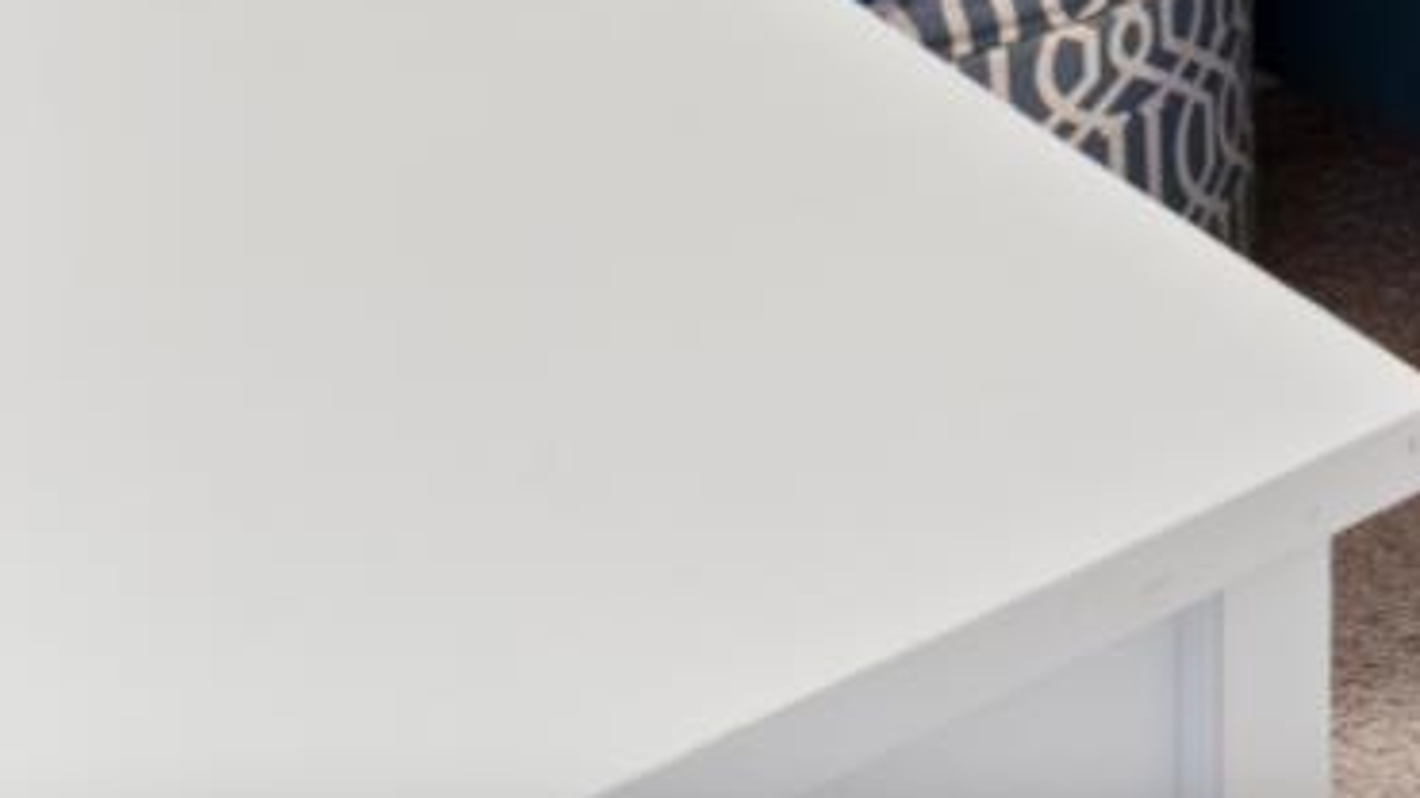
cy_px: -1109
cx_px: 2598
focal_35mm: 68
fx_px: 2560
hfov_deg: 20.7
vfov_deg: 13.3
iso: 160
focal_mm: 16
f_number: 10
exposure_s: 8
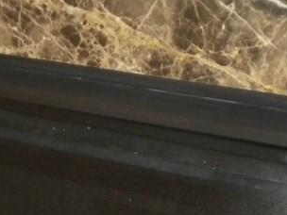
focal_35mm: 138
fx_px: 1144
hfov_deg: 14.1
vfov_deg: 10.5
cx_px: -2
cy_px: 293
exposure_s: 1/30
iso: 400
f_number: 3.5
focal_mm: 7.4
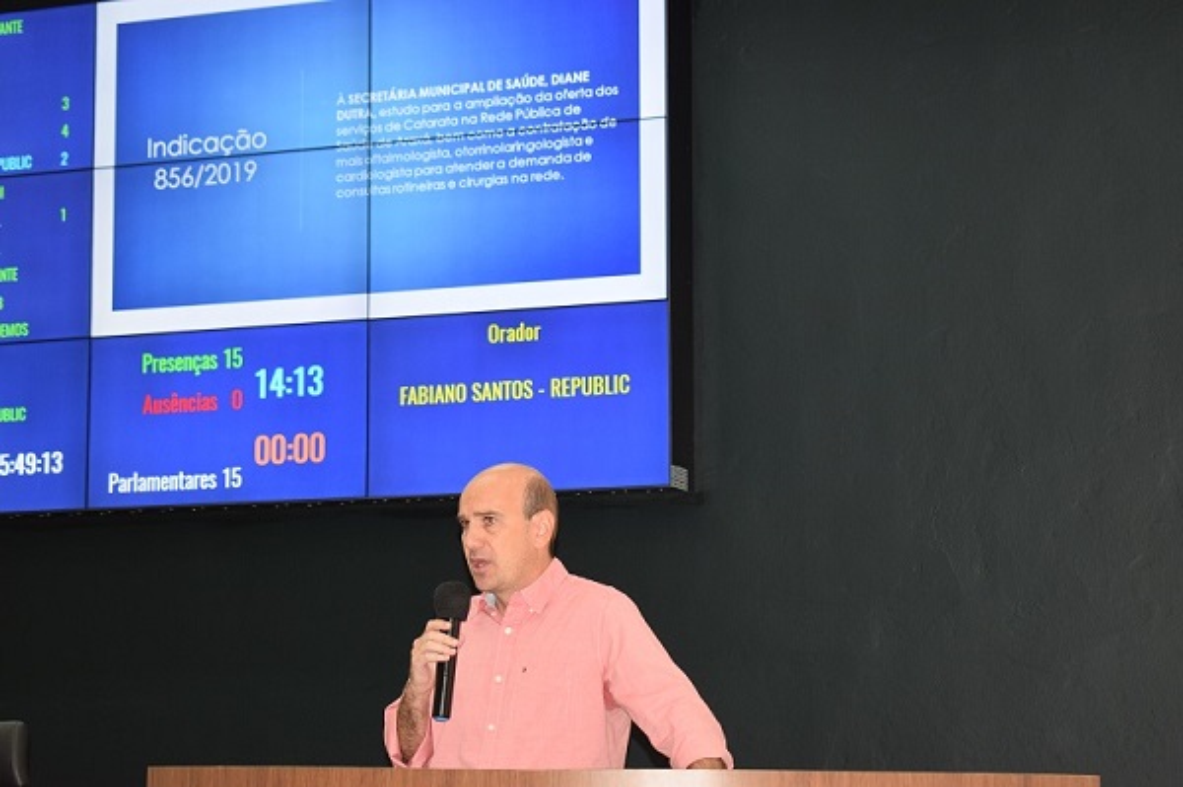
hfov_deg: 26.0
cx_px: 592
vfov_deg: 17.5
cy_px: 394
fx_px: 2561
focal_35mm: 78
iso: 900
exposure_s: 1/60
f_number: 5.6
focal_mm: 52
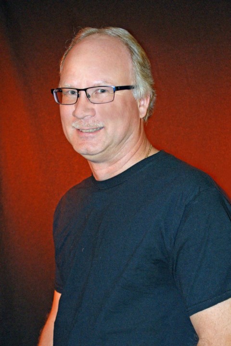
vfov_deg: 29.9
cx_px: 116
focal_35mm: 68
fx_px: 650
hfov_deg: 20.2
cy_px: 173
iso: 800
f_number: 5.6
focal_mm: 45
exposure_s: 1/60
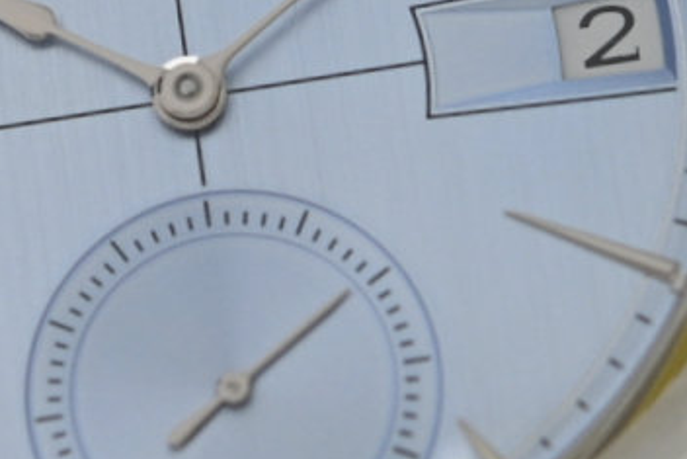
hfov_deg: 5.8
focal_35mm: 358
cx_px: 269
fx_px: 6834
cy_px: 225
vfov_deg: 3.8
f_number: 5.6
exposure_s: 1/640
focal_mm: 60
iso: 400
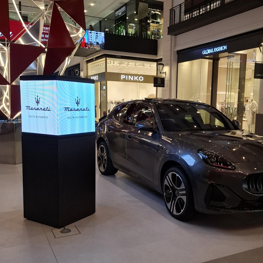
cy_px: 145
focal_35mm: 35
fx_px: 301
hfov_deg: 47.1
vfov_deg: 47.2
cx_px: 152
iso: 100
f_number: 1.8
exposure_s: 1/100
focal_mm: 5.54
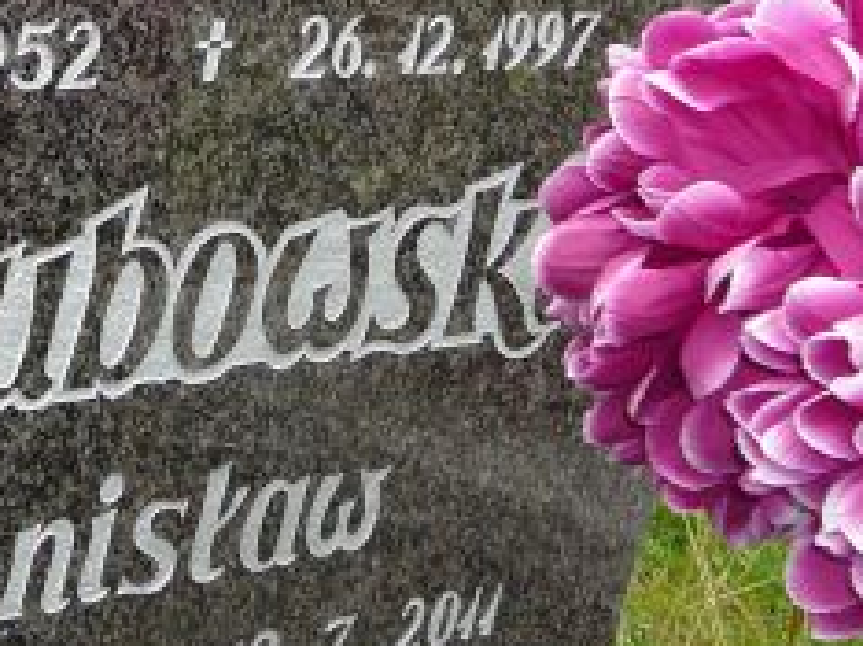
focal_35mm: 104
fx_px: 2590
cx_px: -218
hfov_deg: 17.8
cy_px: 225
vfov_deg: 14.2
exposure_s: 1/30
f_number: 3
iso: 100
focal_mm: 5.6
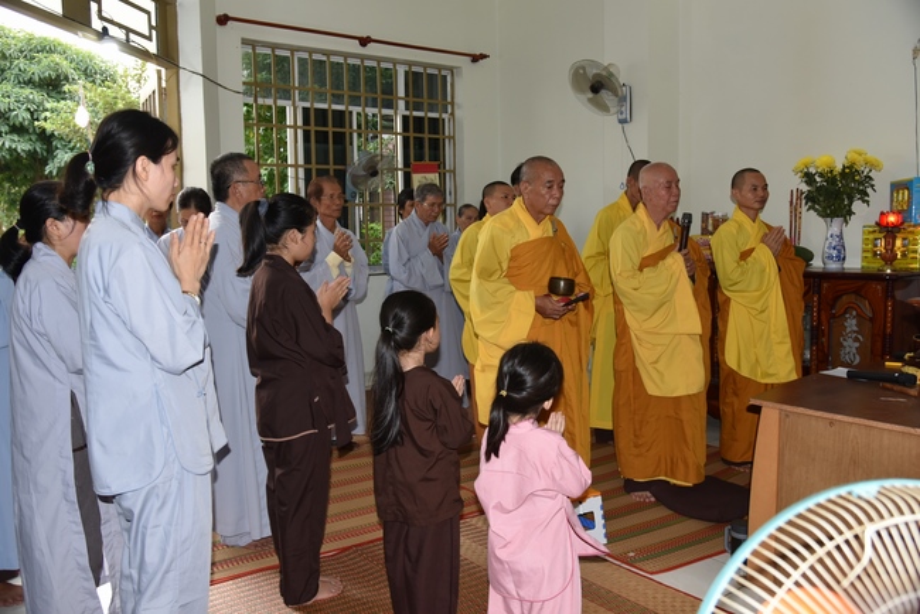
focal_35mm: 30
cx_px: 460
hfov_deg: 61.9
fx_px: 767
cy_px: 307
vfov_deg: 43.6
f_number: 4.5
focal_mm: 30
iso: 640
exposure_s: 1/60
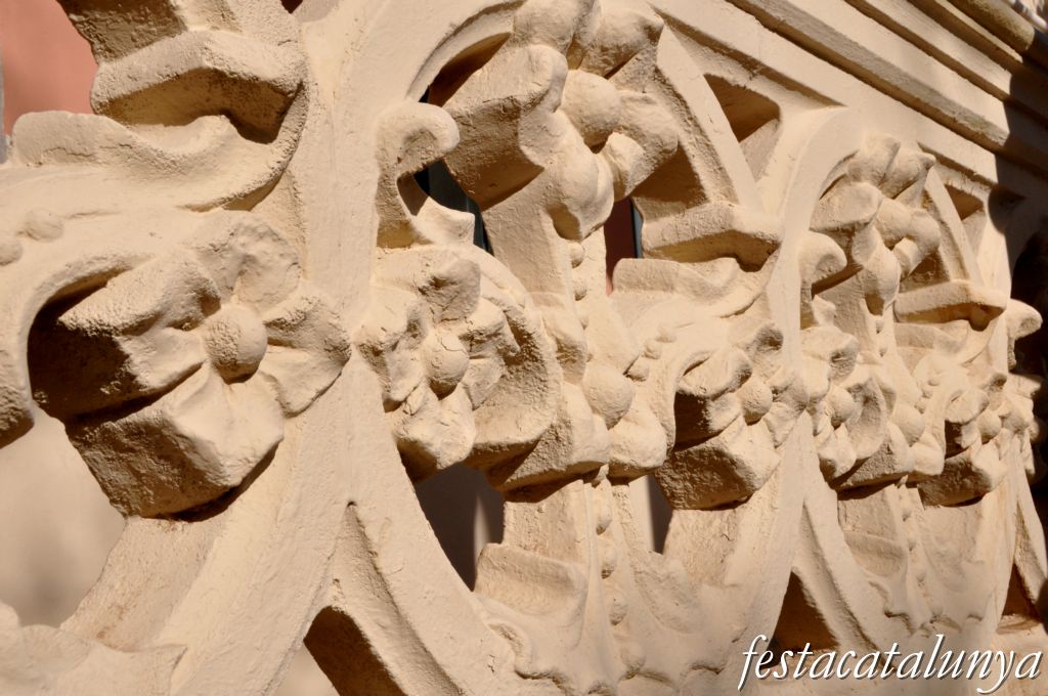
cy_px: 348
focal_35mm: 48
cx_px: 524
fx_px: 1396
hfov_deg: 41.2
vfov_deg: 28.0
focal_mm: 32
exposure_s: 1/640
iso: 500
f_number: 14
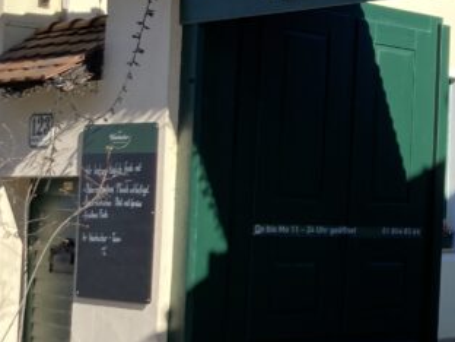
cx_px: 582
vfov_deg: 16.1
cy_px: 145
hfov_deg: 19.7
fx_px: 1209
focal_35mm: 92
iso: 20
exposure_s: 1/813
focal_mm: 3.99
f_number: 1.8
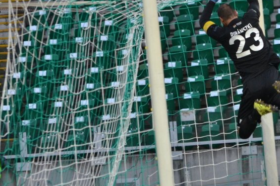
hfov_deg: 3.9
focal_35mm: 526
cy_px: 99
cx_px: 281
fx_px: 4082
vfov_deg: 2.6
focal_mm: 165
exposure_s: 1/500
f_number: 5
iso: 1250
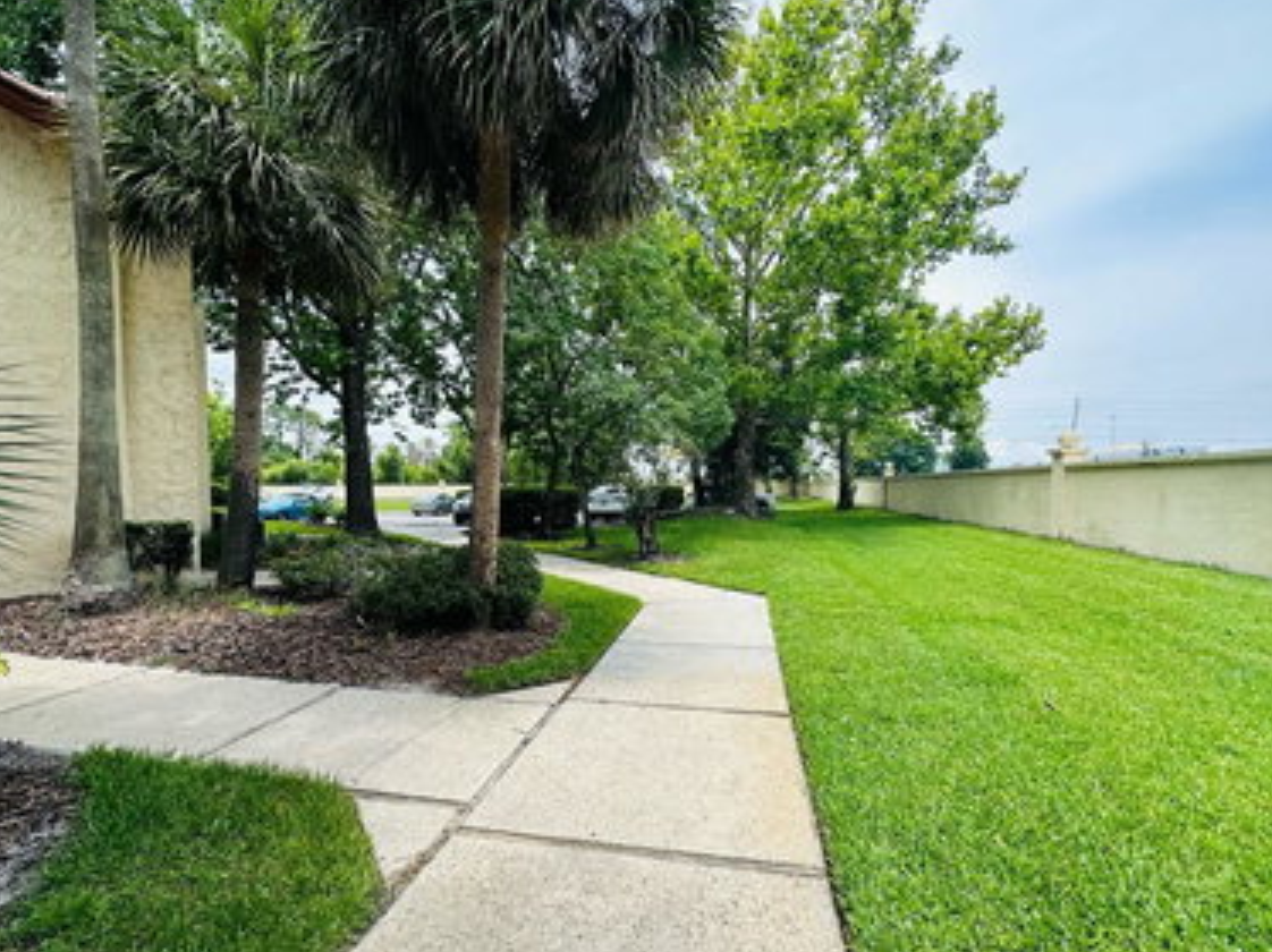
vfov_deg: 77.9
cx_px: 645
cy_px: 520
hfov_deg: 94.5
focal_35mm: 16
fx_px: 588
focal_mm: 2.22
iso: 40
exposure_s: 1/924
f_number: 2.2
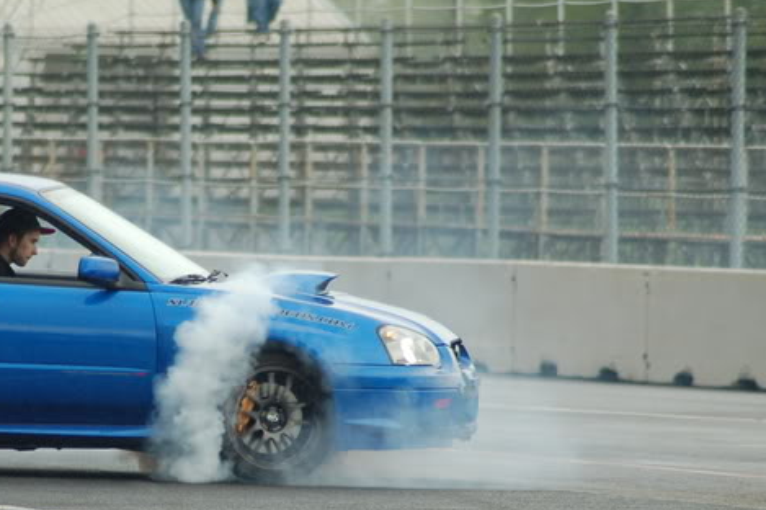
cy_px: 363
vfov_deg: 2.8
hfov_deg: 4.1
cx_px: 165
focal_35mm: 499
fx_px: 10607
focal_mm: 195
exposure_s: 1/500
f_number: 4.8
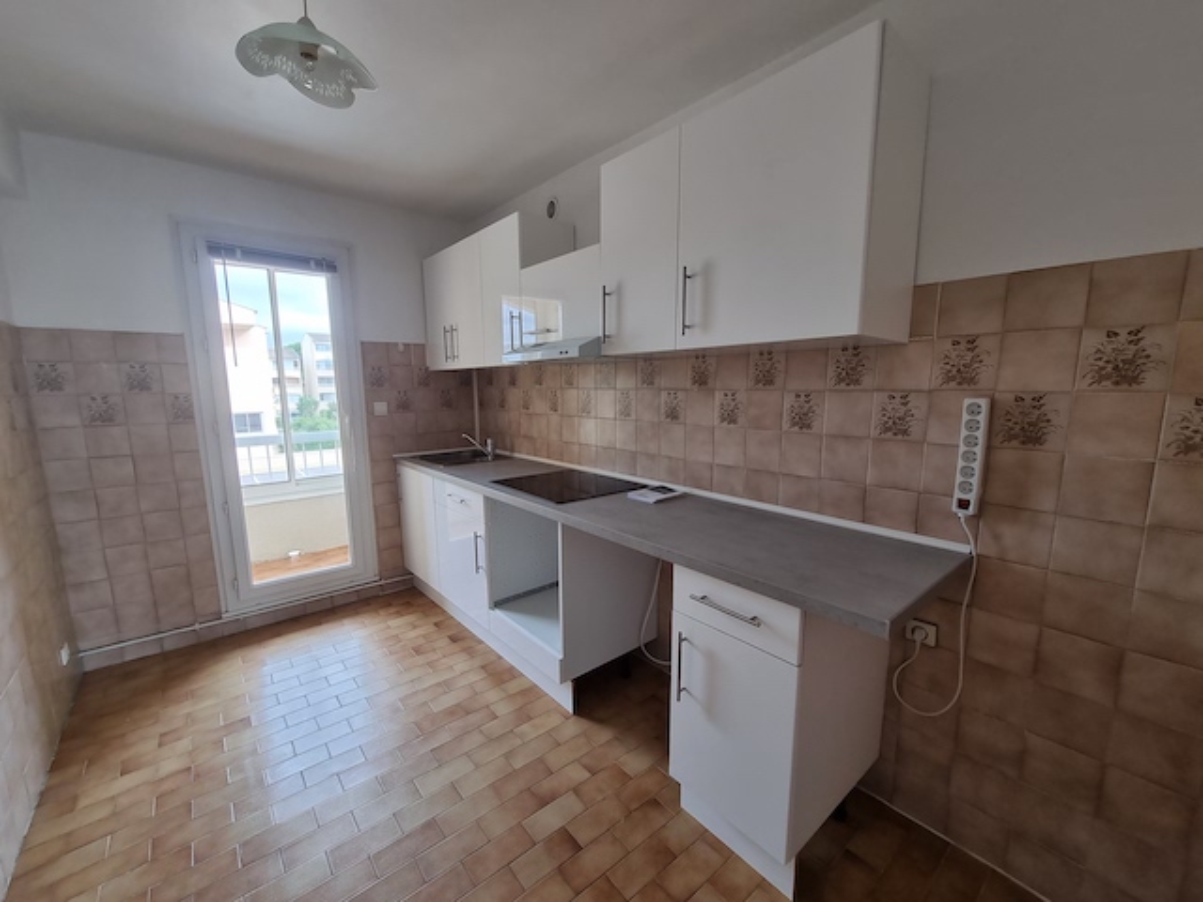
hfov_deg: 106.2
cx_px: 602
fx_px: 452
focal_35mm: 13
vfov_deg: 89.9
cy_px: 451
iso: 80
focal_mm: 2.2
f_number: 2.2
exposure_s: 1/50
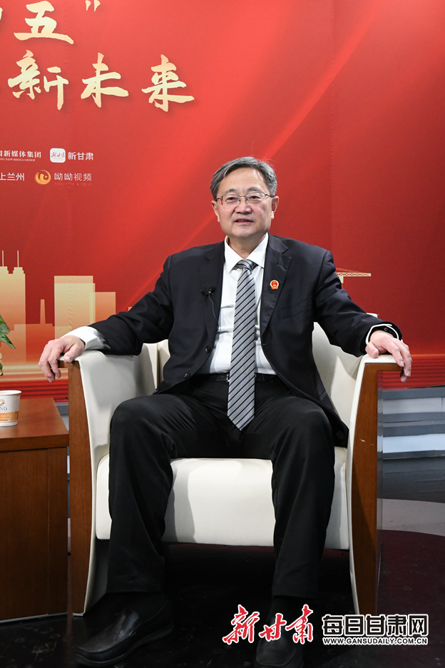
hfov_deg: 33.4
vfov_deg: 48.5
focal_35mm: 40
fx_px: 742
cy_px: 330
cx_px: 218
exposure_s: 1/1600
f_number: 5
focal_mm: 26
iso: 4000
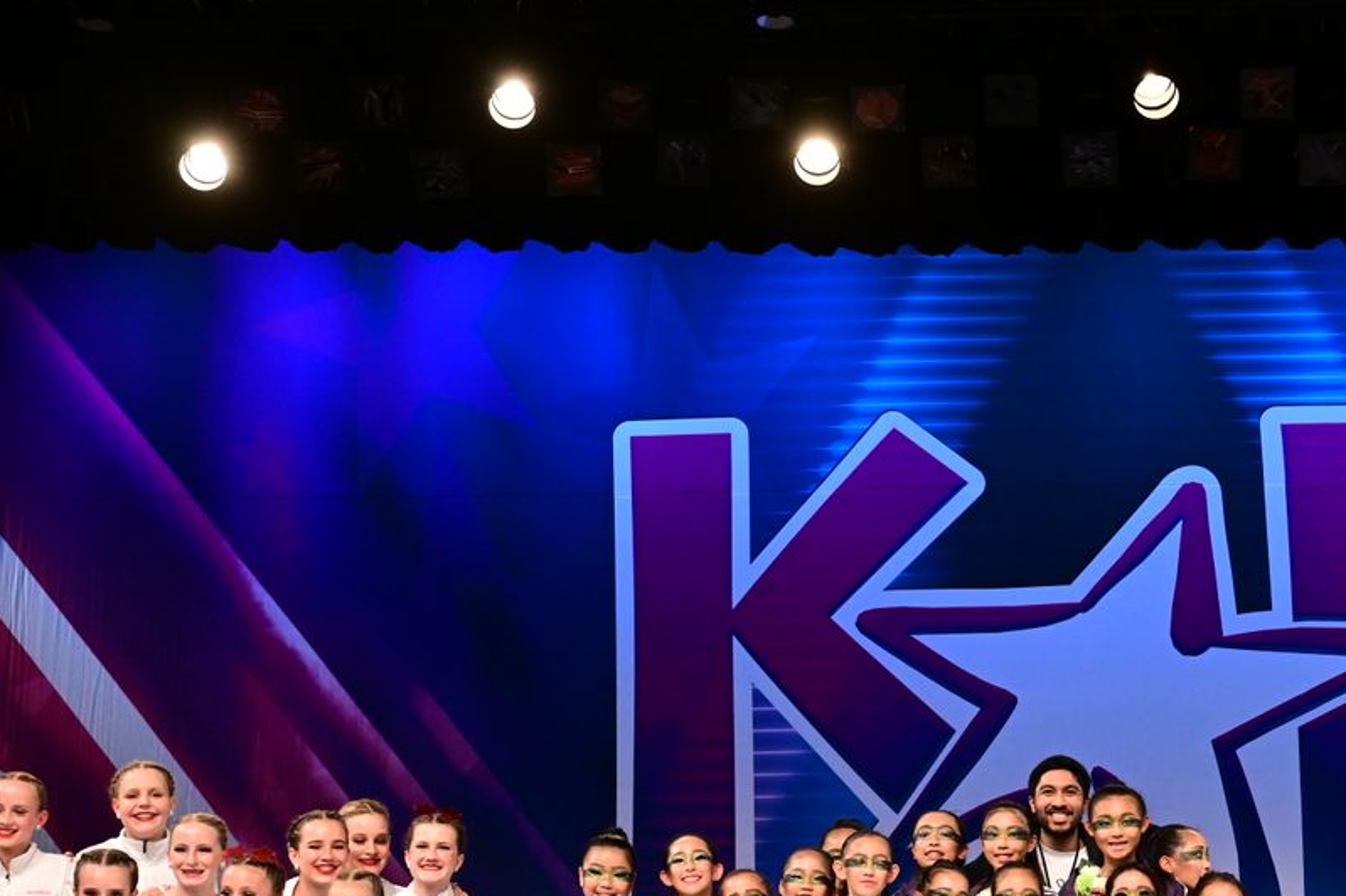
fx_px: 2878
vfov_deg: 17.6
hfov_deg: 26.0
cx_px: 999
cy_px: 659
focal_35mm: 77
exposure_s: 1/800
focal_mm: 41
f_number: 3.5
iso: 2500
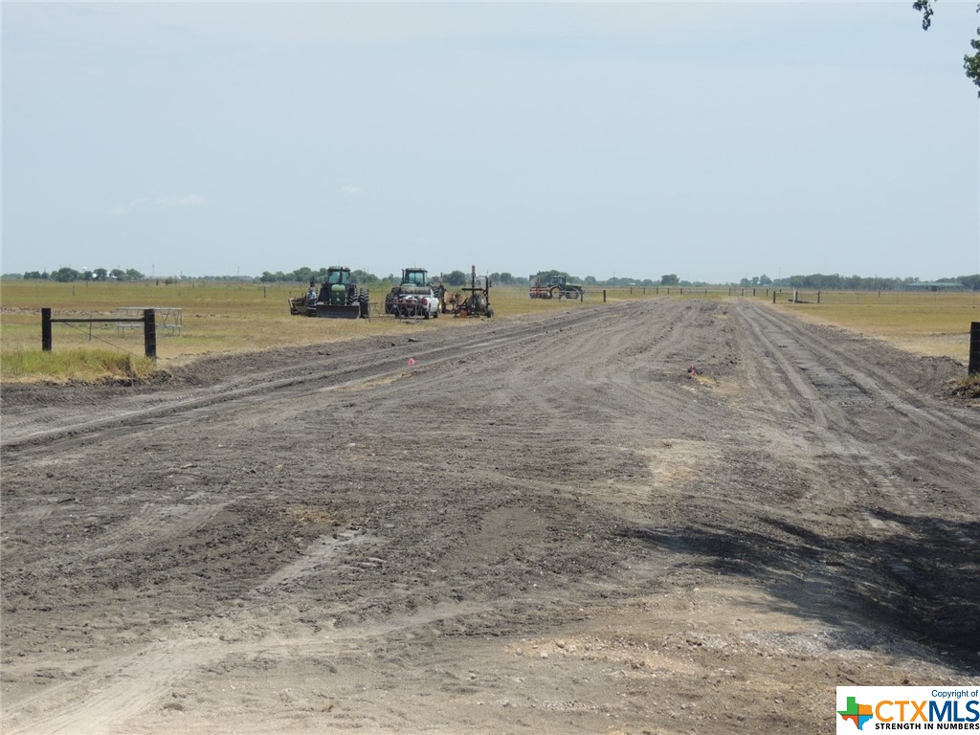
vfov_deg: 16.4
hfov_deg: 21.8
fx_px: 2548
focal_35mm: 90
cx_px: 490
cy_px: 368
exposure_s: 1/800
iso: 100
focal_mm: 16
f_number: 4.1
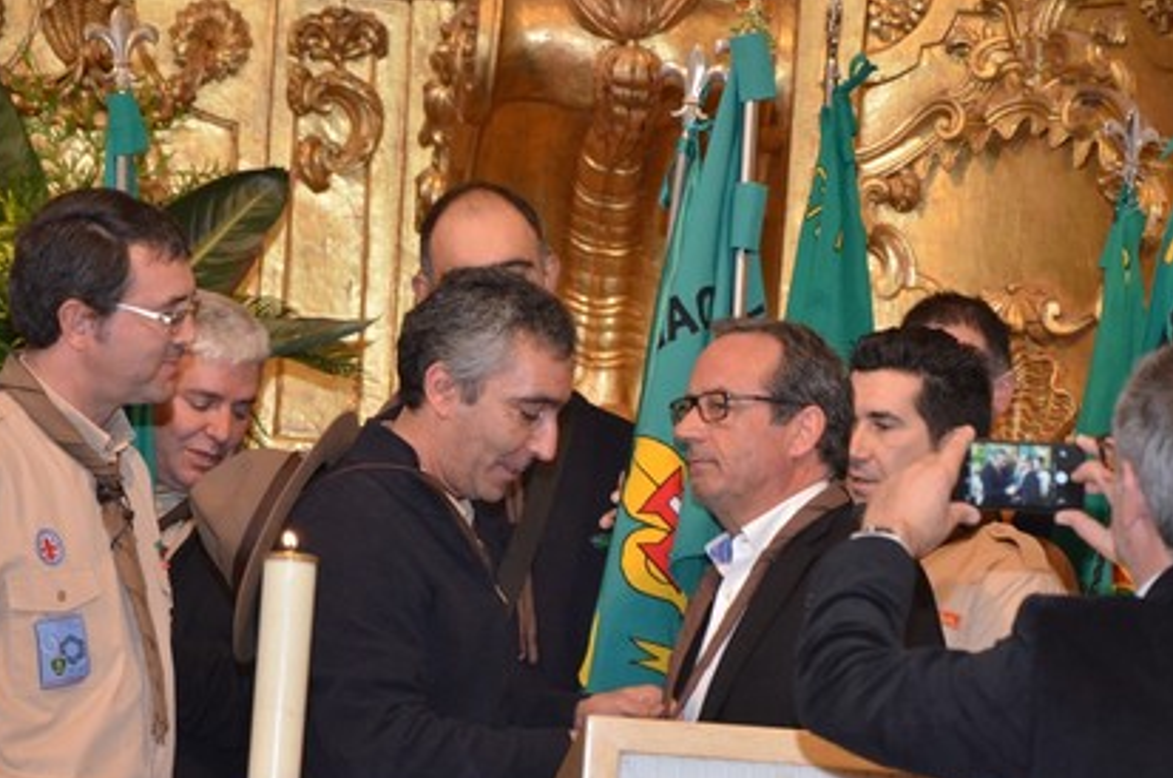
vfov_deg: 7.2
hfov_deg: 10.8
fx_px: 6201
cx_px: 667
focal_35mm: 191
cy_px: 373
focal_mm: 105
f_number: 5.6
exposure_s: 1/100
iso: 2500
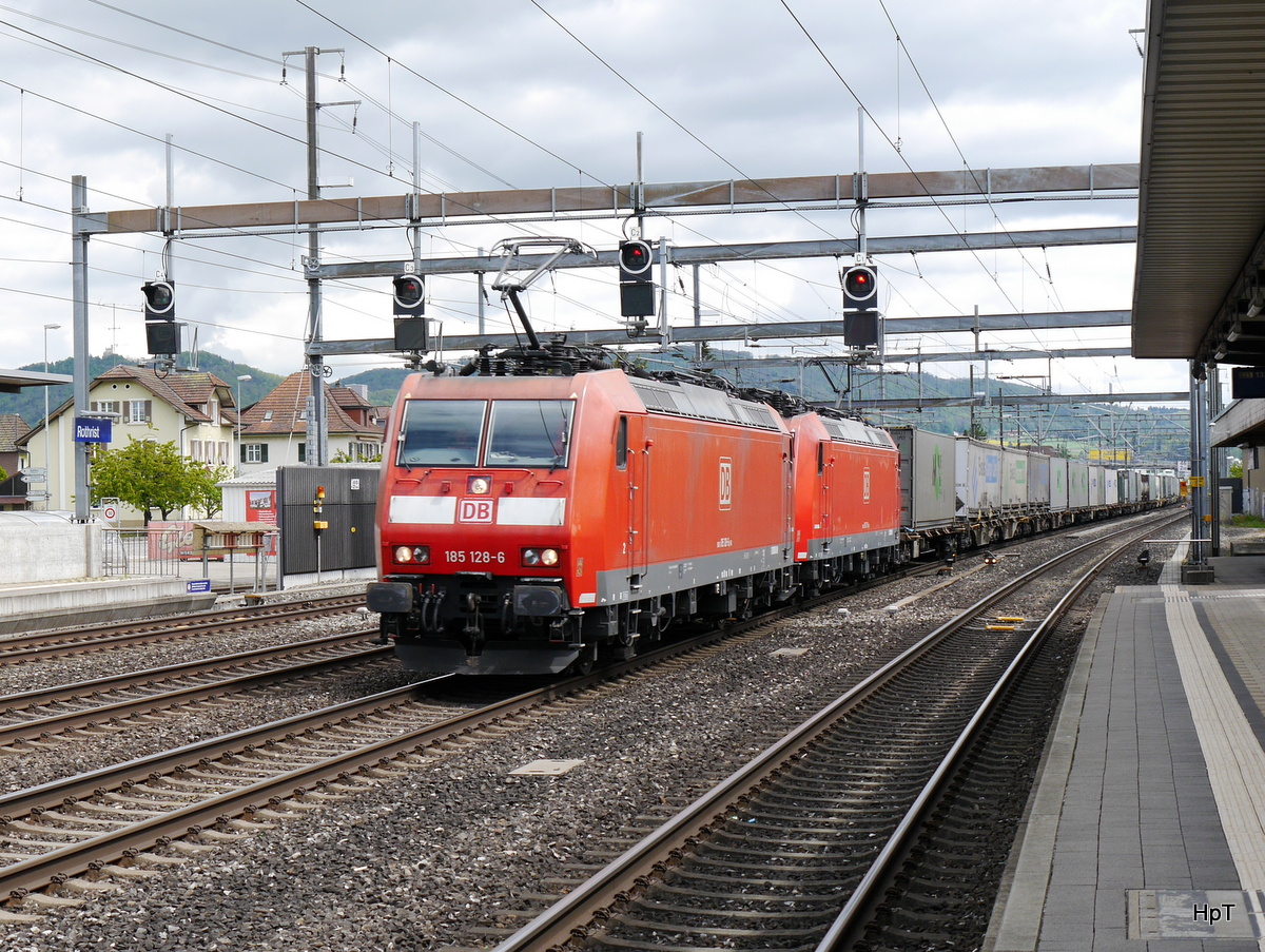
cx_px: 632
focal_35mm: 48
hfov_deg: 39.6
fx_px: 1756
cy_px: 476
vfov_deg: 30.3
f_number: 7.1
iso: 160
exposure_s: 1/250
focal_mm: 24
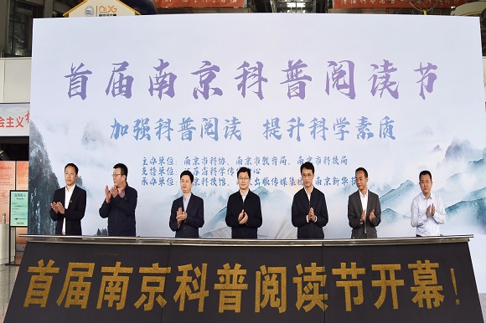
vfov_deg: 47.9
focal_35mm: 27
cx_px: 243
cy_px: 162
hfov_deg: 67.4
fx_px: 364
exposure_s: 1/250
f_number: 4.5
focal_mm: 18
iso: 400
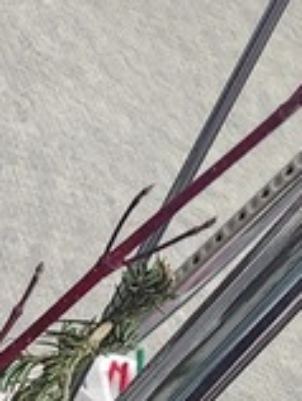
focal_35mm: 149
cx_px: -510
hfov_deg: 8.7
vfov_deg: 12.0
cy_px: 749
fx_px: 1729
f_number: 1.8
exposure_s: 1/120
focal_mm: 5.54
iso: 500
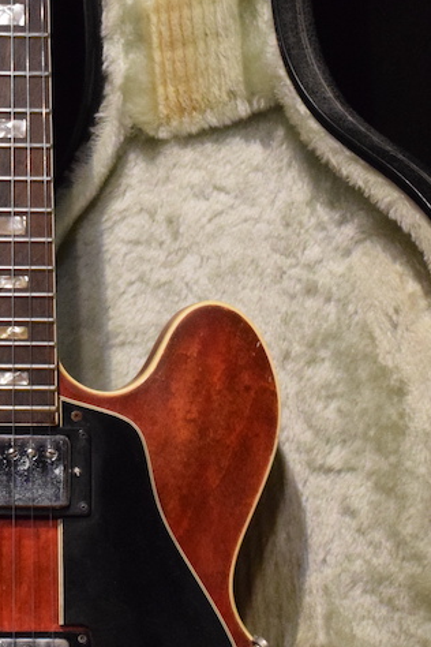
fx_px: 2729
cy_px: 306
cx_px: -22
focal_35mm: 152
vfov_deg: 13.5
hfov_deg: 9.0
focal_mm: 32
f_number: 4.5
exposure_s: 1/60
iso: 3600
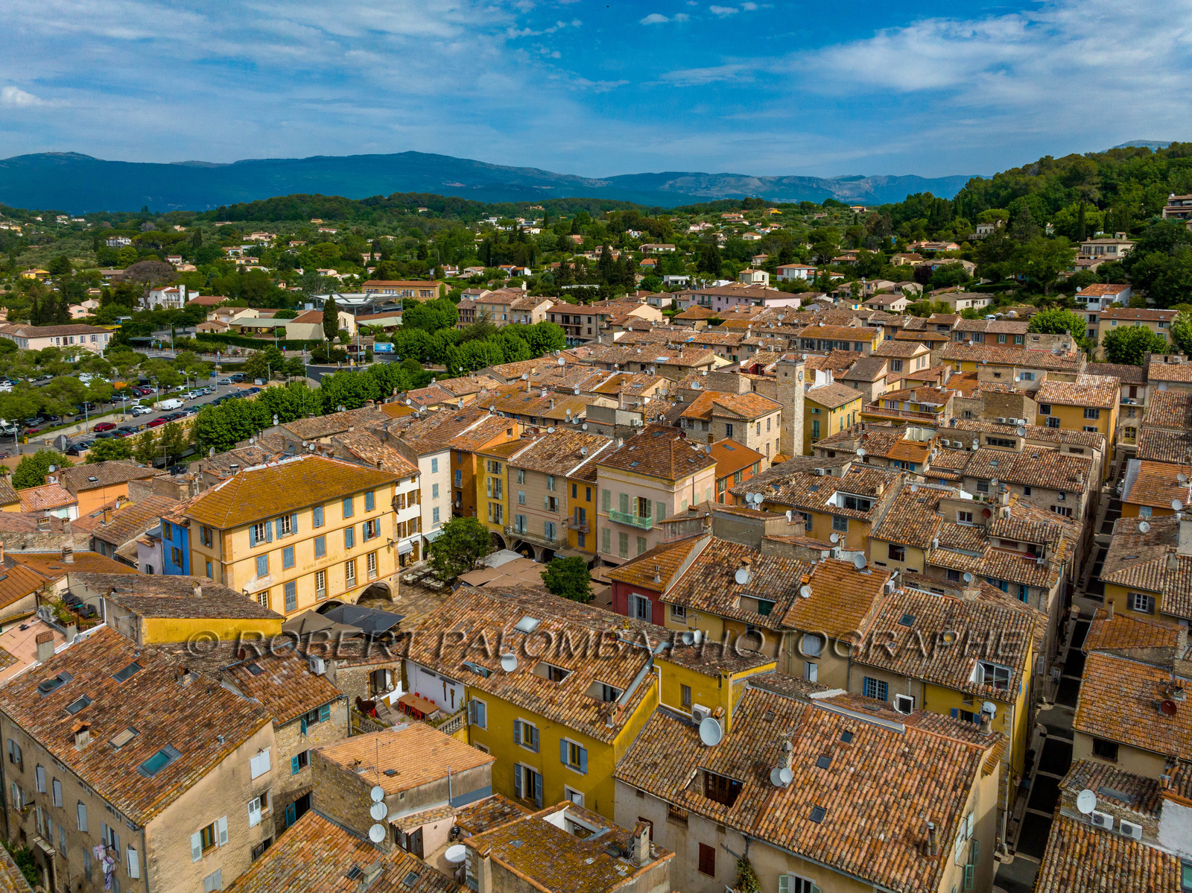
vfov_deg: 56.8
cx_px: 596
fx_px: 826
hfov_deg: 71.6
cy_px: 446
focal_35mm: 24
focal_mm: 12.3
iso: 200
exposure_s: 1/800
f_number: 9
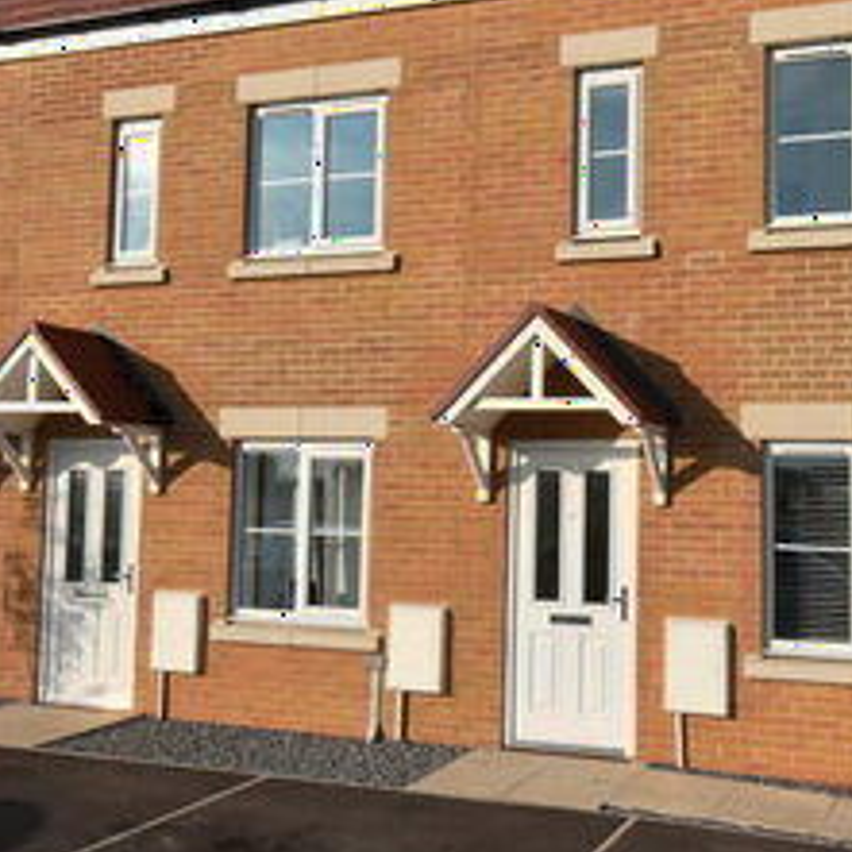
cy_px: 411
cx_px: 509
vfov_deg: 38.1
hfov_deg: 37.9
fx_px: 1235
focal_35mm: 44
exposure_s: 1/400
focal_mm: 11
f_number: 10
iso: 200
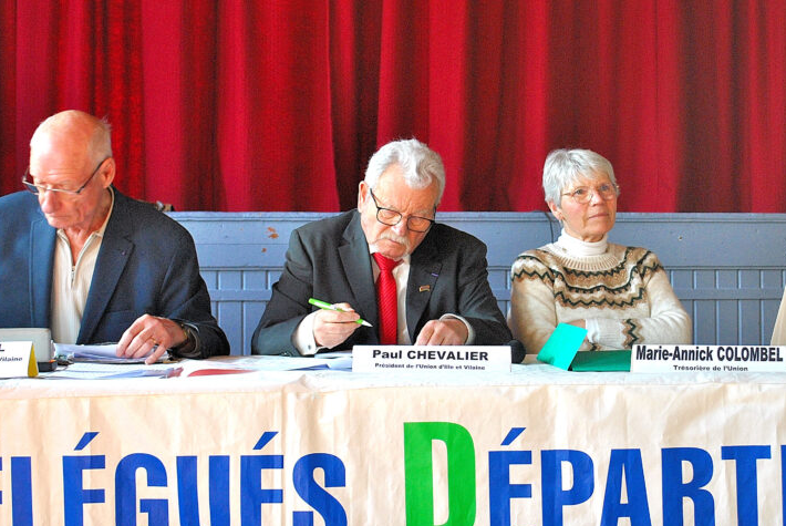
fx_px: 1655
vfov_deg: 18.0
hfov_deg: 26.6
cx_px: 483
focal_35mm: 76
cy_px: 229
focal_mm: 35
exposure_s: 1/30
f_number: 5
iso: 400
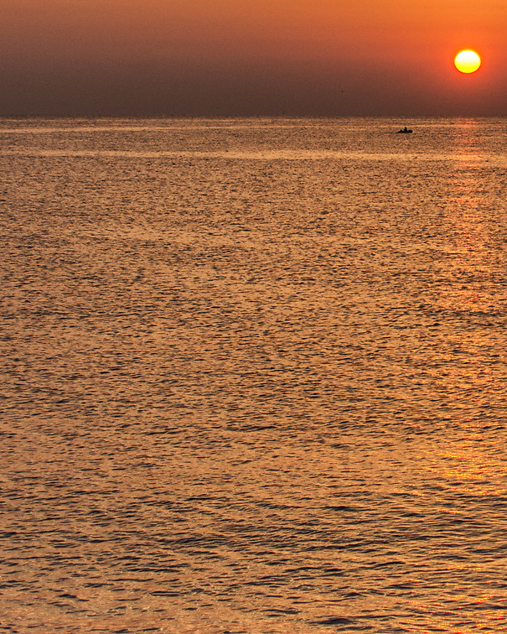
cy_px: 287
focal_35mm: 134
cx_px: 480
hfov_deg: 11.4
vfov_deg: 14.4
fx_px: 2513
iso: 100
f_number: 8
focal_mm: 30
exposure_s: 1/100
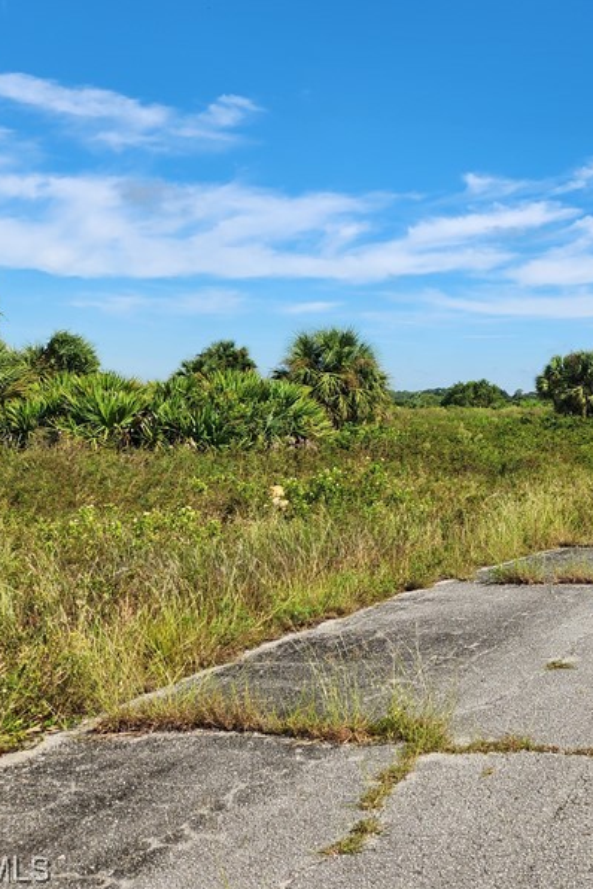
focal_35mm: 41
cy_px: 331
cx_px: 630
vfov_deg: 47.0
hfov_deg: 29.8
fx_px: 1013
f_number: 1.8
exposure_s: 1/1814
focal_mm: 5.4
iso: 20
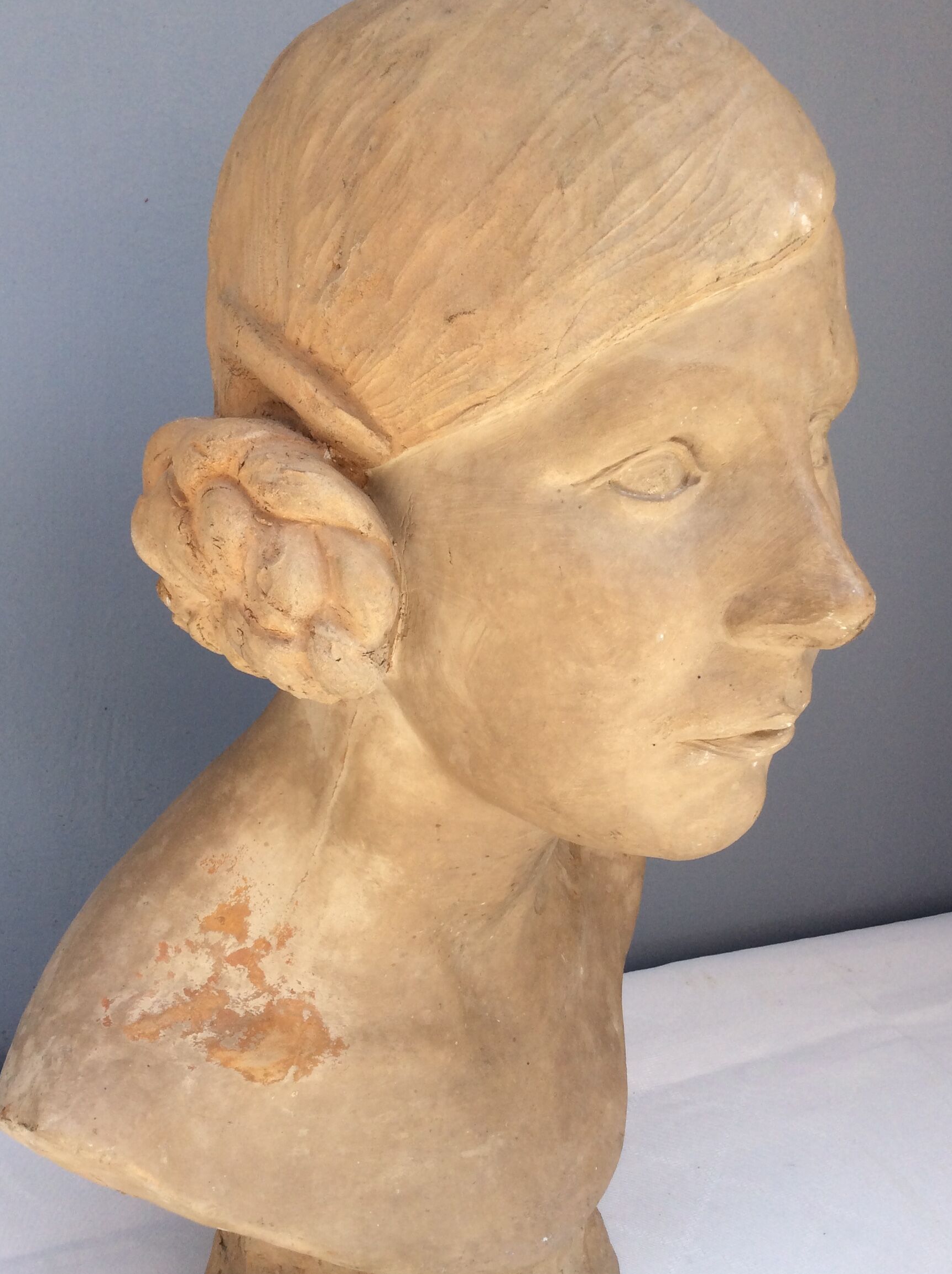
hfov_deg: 39.6
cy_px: 654
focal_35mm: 36
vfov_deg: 51.4
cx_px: 473
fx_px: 1324
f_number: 2.4
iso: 32
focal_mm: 3.3
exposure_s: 1/353
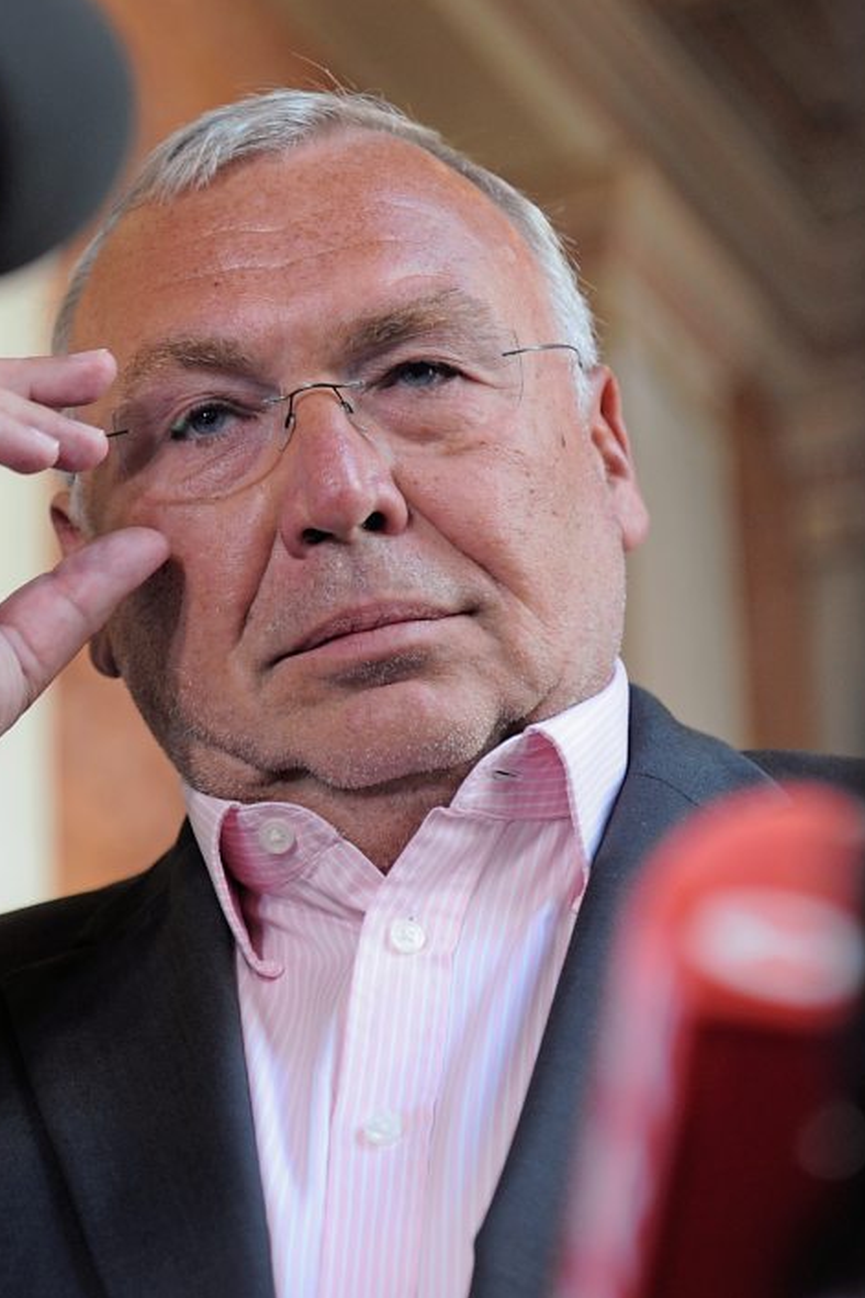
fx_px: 4291
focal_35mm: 119
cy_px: 661
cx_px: 143
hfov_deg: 11.5
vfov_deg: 17.2
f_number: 4
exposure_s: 1/200
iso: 1600
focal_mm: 70
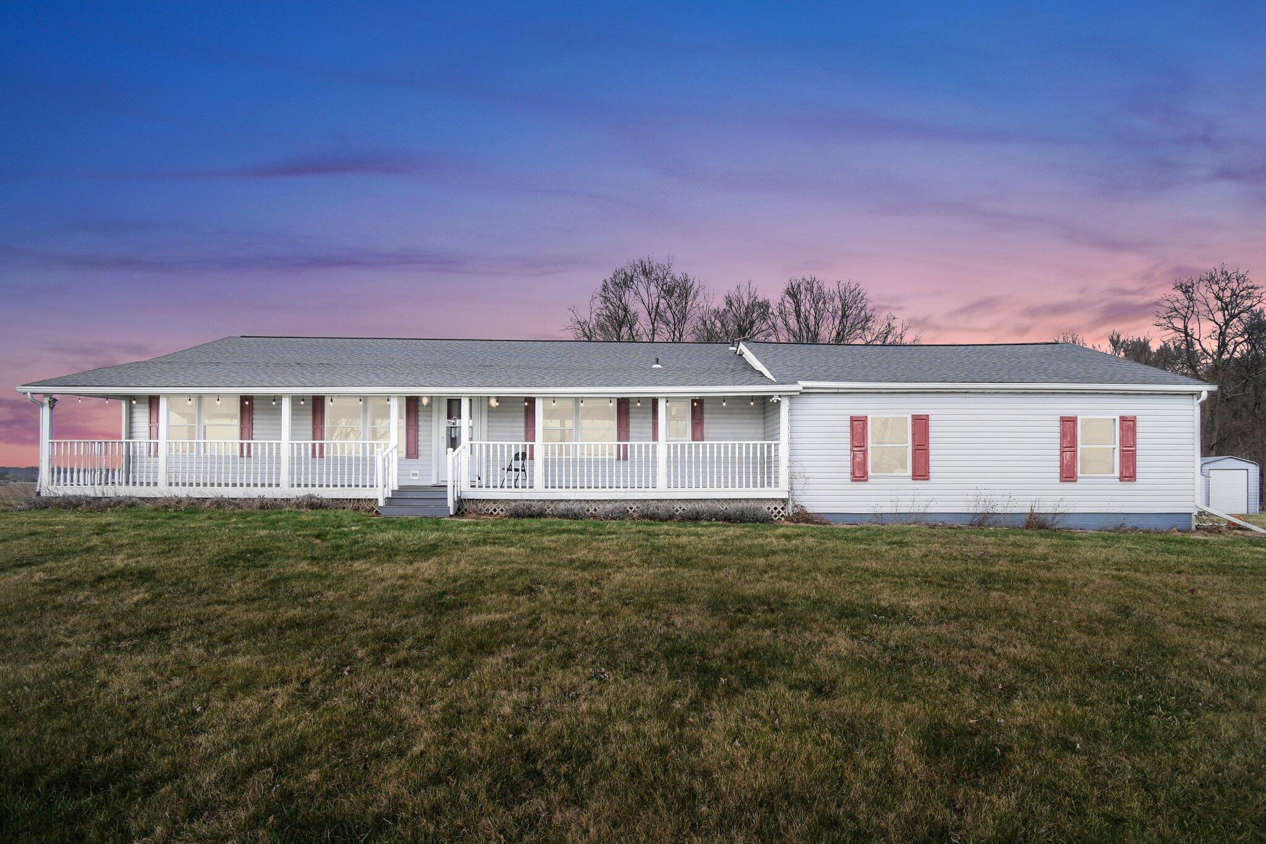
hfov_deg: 100.4
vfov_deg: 77.3
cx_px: 633
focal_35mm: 15
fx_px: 527
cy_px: 422
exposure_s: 1/500
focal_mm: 10
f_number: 7.1
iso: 640
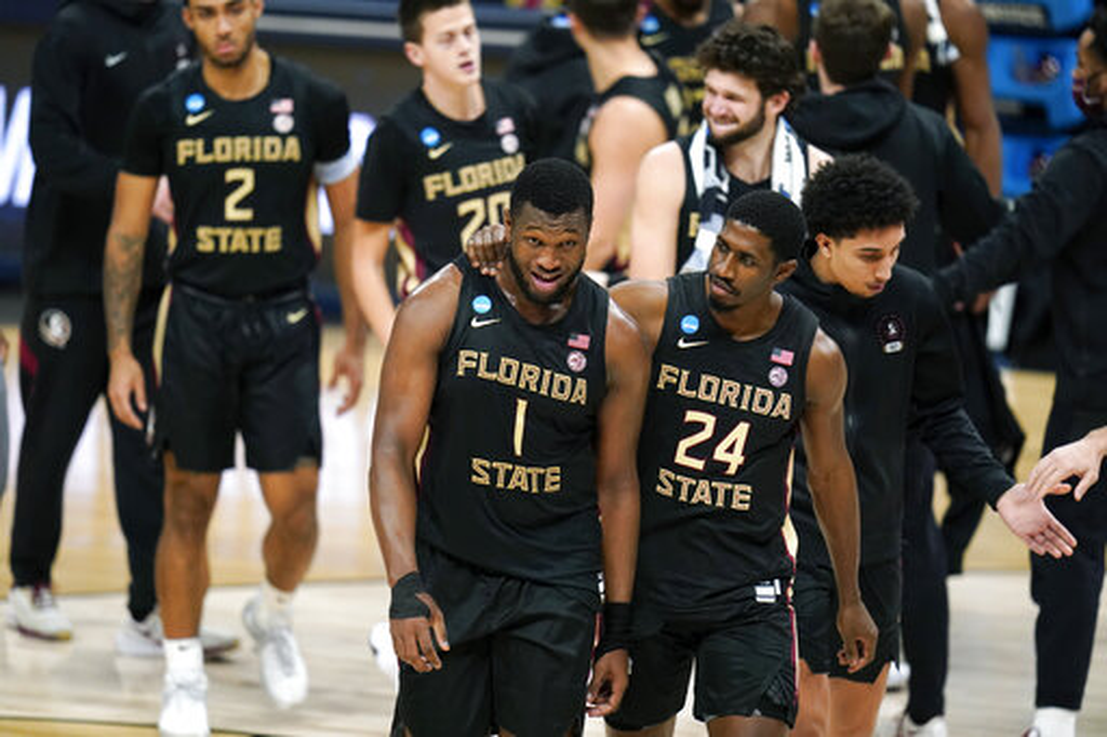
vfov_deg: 3.4
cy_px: 368
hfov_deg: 5.2
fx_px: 12295
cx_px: 554
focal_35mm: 400
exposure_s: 1/2000
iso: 3200
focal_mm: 400
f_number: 2.8
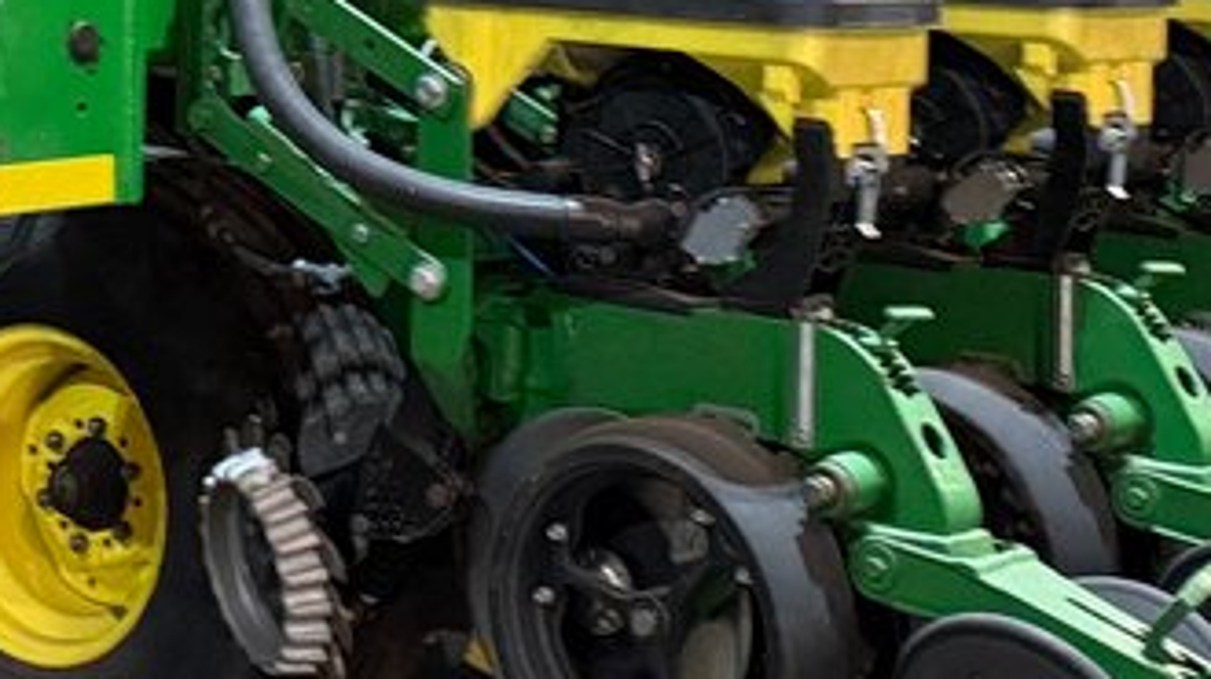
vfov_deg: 9.8
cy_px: -288
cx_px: 174
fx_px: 3850
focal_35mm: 120
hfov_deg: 17.7
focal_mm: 6.76
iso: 800
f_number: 1.78
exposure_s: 1/40
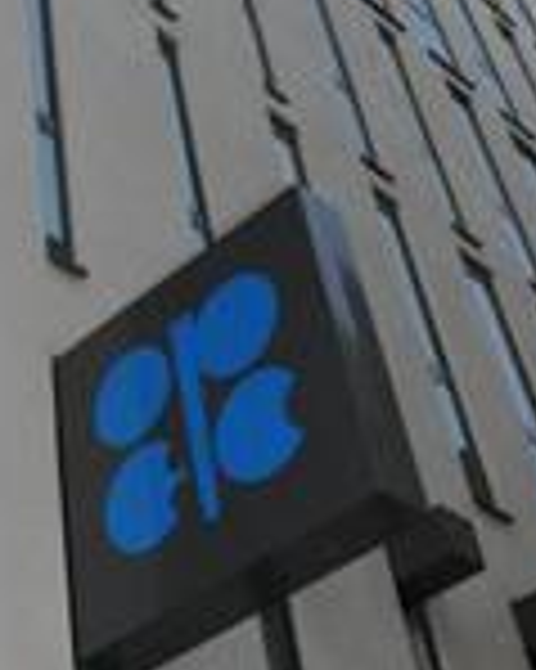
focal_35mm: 68
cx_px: 45
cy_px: 142
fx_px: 1350
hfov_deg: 21.9
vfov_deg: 27.4
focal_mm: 24
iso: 800
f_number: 18
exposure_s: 1/250
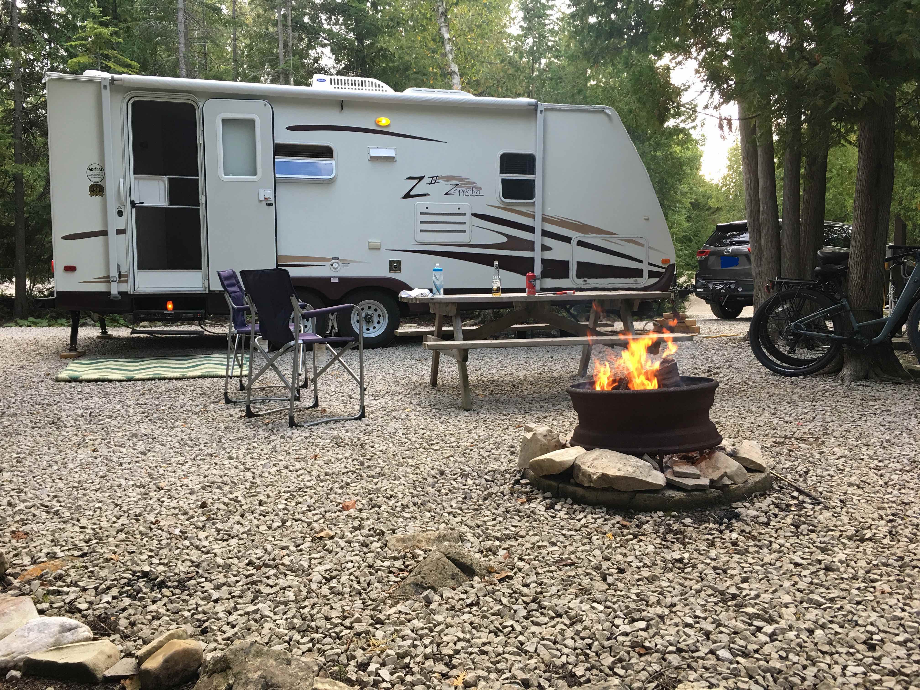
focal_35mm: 29
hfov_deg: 61.7
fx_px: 771
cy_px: 345
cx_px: 460
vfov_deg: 48.2
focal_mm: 4.15
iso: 25
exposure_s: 1/30
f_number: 2.2
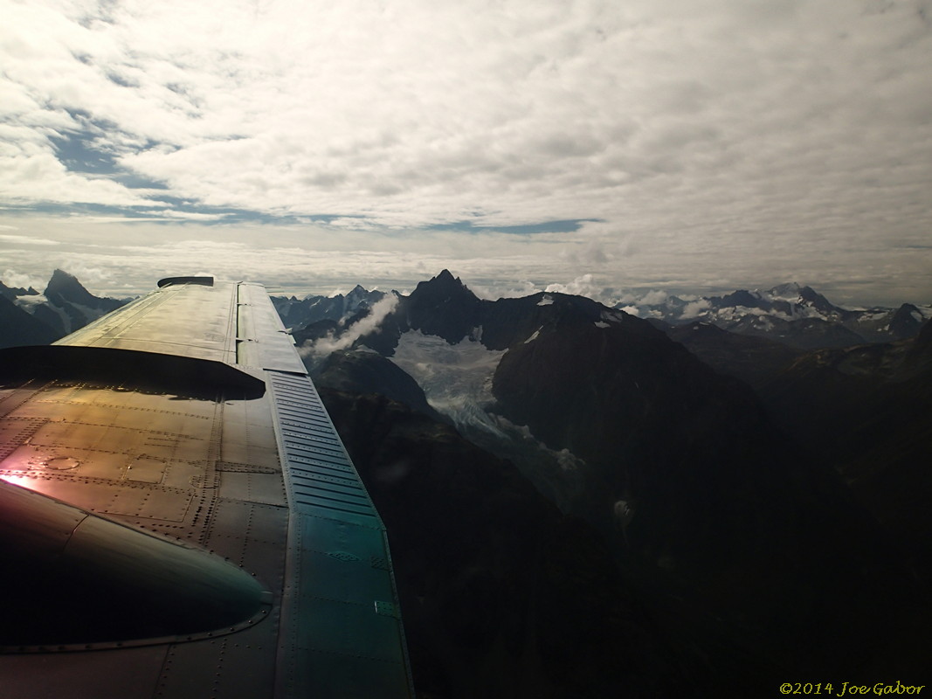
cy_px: 350
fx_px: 673
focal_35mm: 25
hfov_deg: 69.4
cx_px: 466
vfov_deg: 54.9
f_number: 2.8
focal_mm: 4.5
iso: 100
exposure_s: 1/640
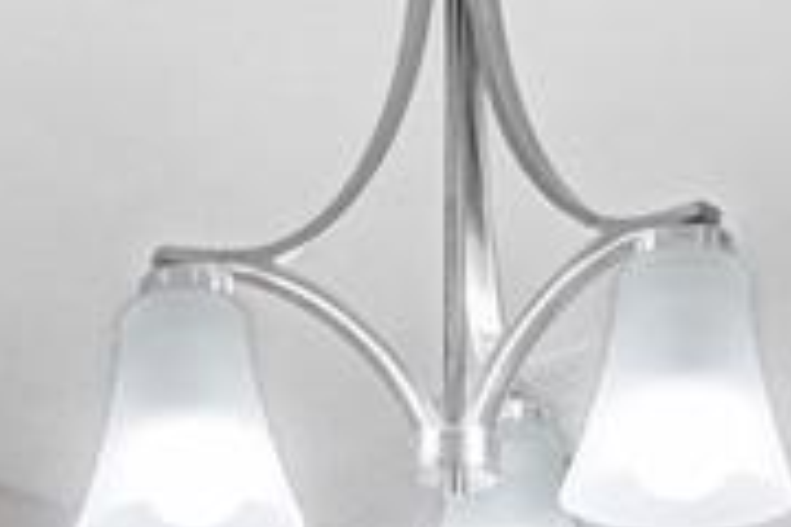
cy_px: 1401
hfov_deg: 16.0
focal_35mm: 128
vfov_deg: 9.2
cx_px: 268
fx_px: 2812
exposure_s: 1/40
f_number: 8
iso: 1250
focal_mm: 16
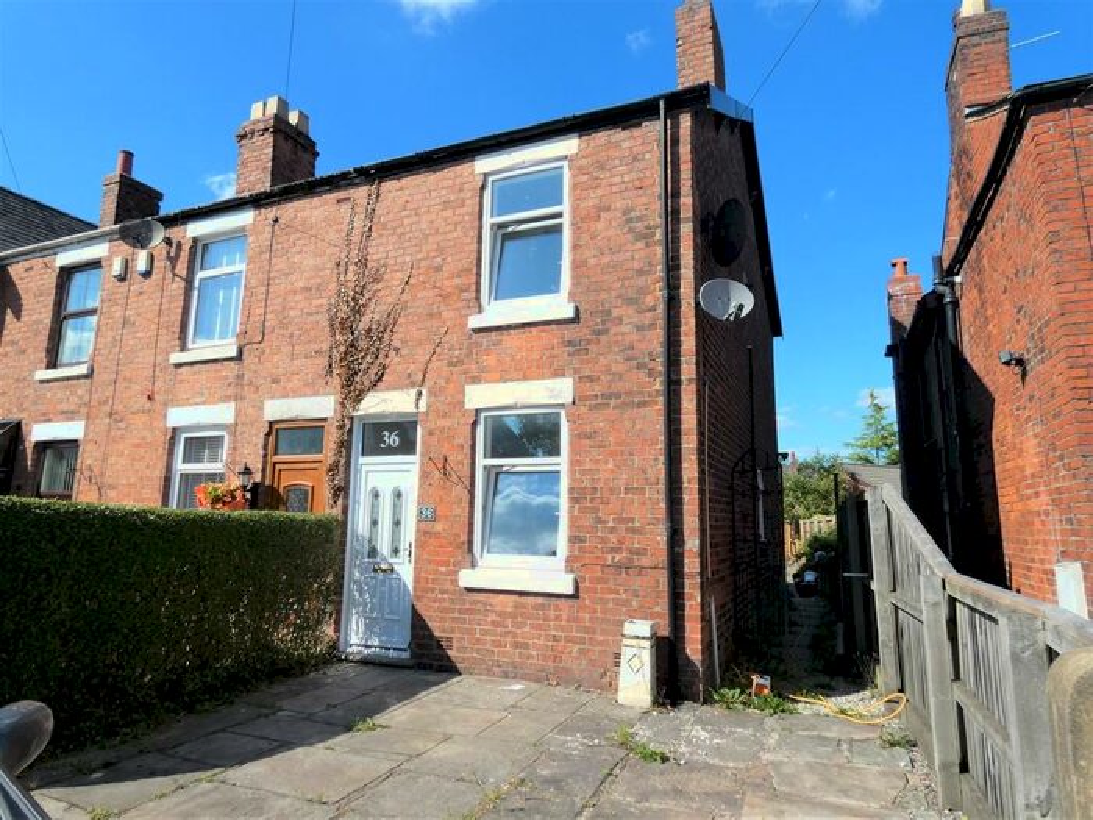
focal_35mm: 20
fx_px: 631
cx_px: 546
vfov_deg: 66.0
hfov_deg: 81.7
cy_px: 410
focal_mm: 3.6
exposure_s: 1/1000
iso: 80
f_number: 3.5
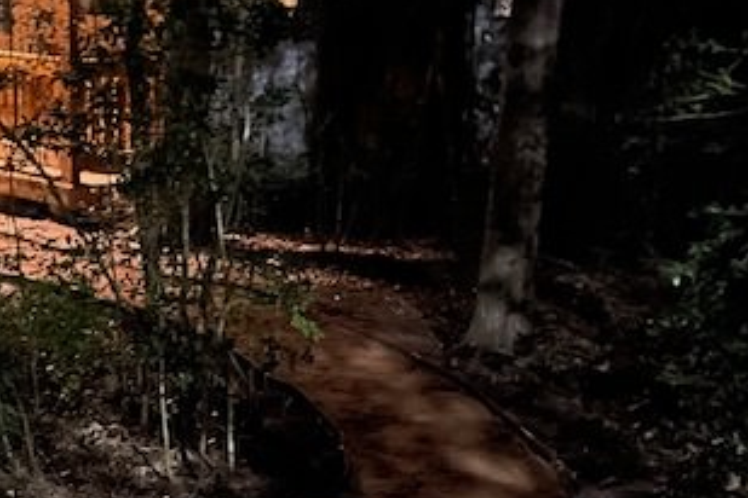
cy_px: 607
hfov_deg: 28.4
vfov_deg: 18.4
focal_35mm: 70
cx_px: 179
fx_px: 1454
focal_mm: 4.2
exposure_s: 1/7
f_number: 1.6
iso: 2000
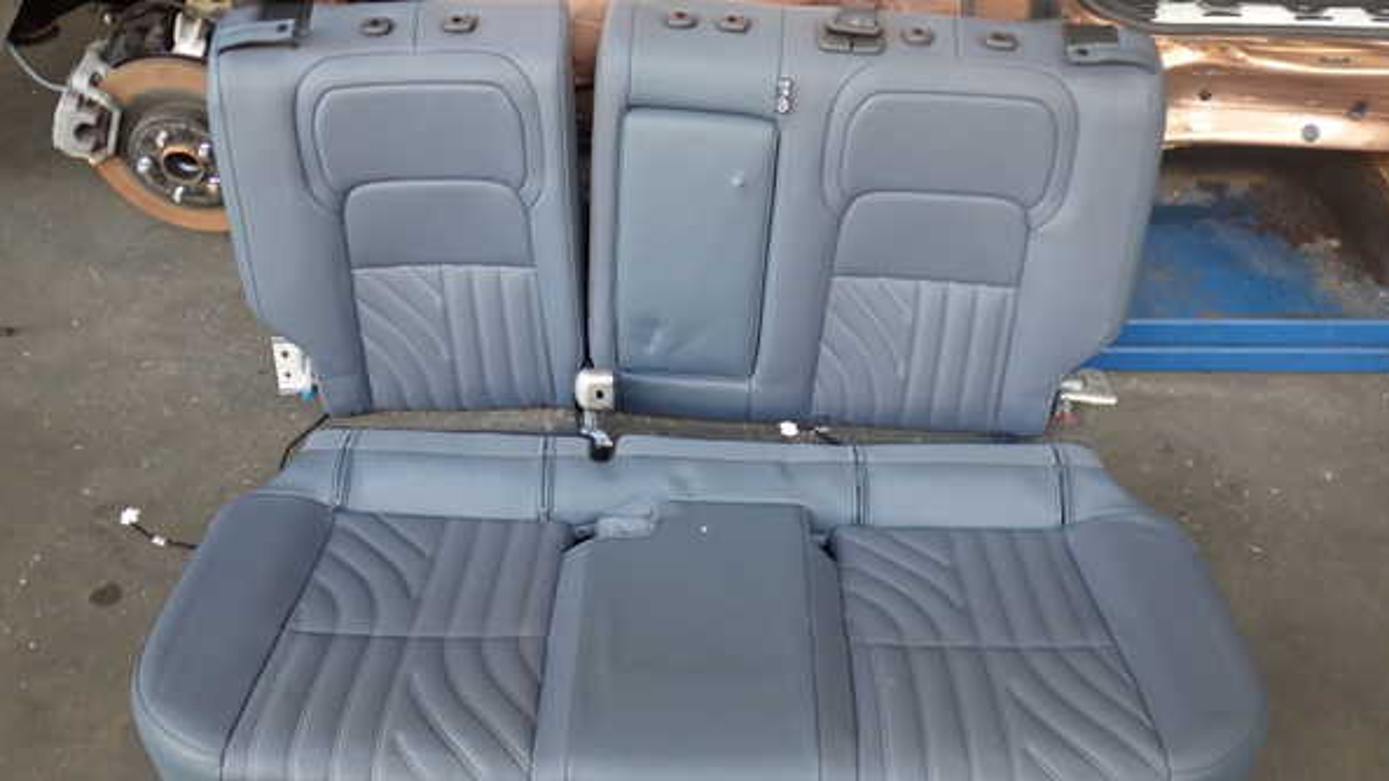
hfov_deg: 59.5
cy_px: 395
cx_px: 697
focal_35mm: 33
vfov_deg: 35.6
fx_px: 1215
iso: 200
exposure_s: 1/30
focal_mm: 5.4
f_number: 2.3
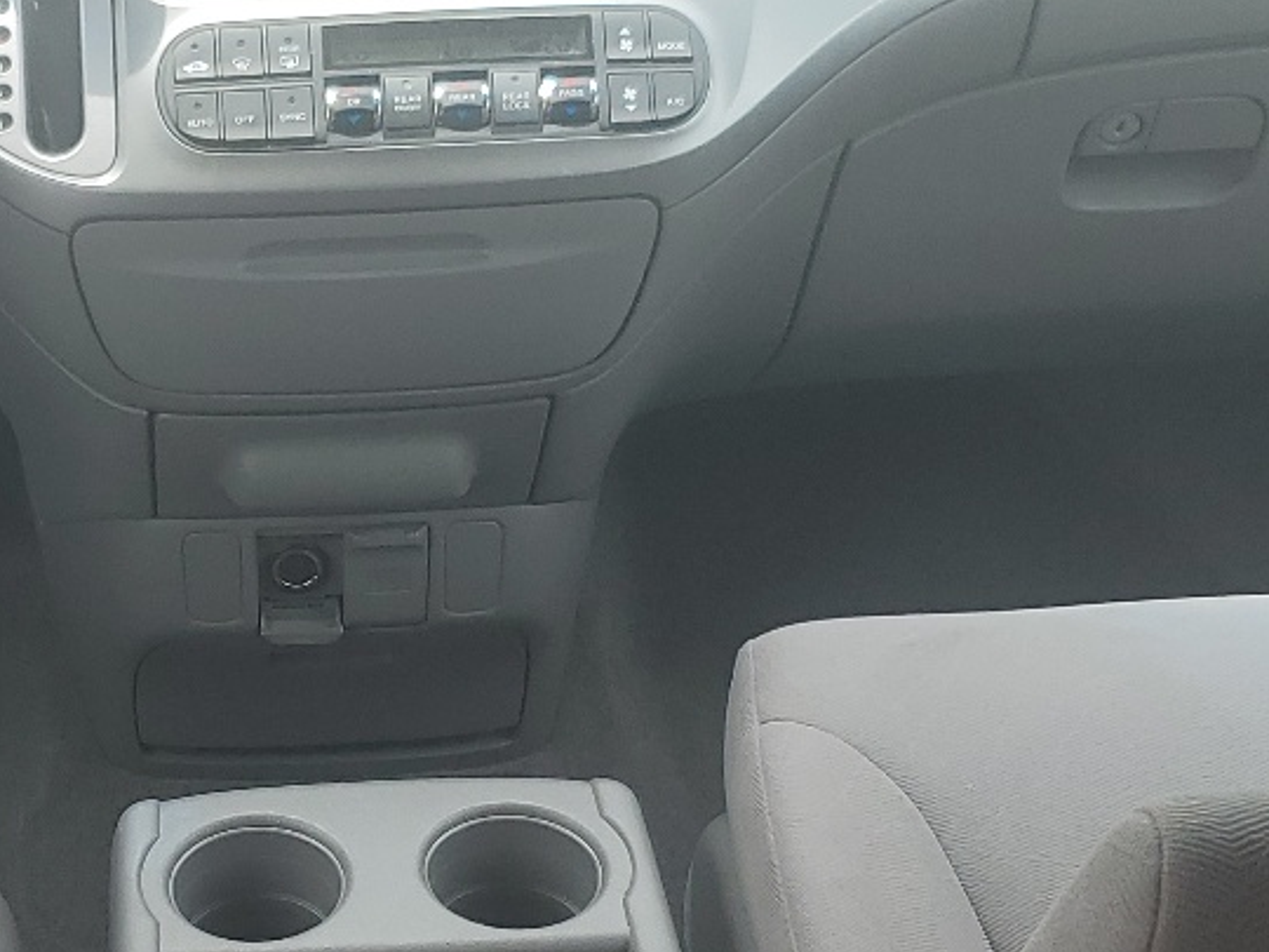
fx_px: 2823
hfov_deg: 24.8
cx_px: 204
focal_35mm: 77
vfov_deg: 19.0
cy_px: 675
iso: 50
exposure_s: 1/500
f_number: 1.5
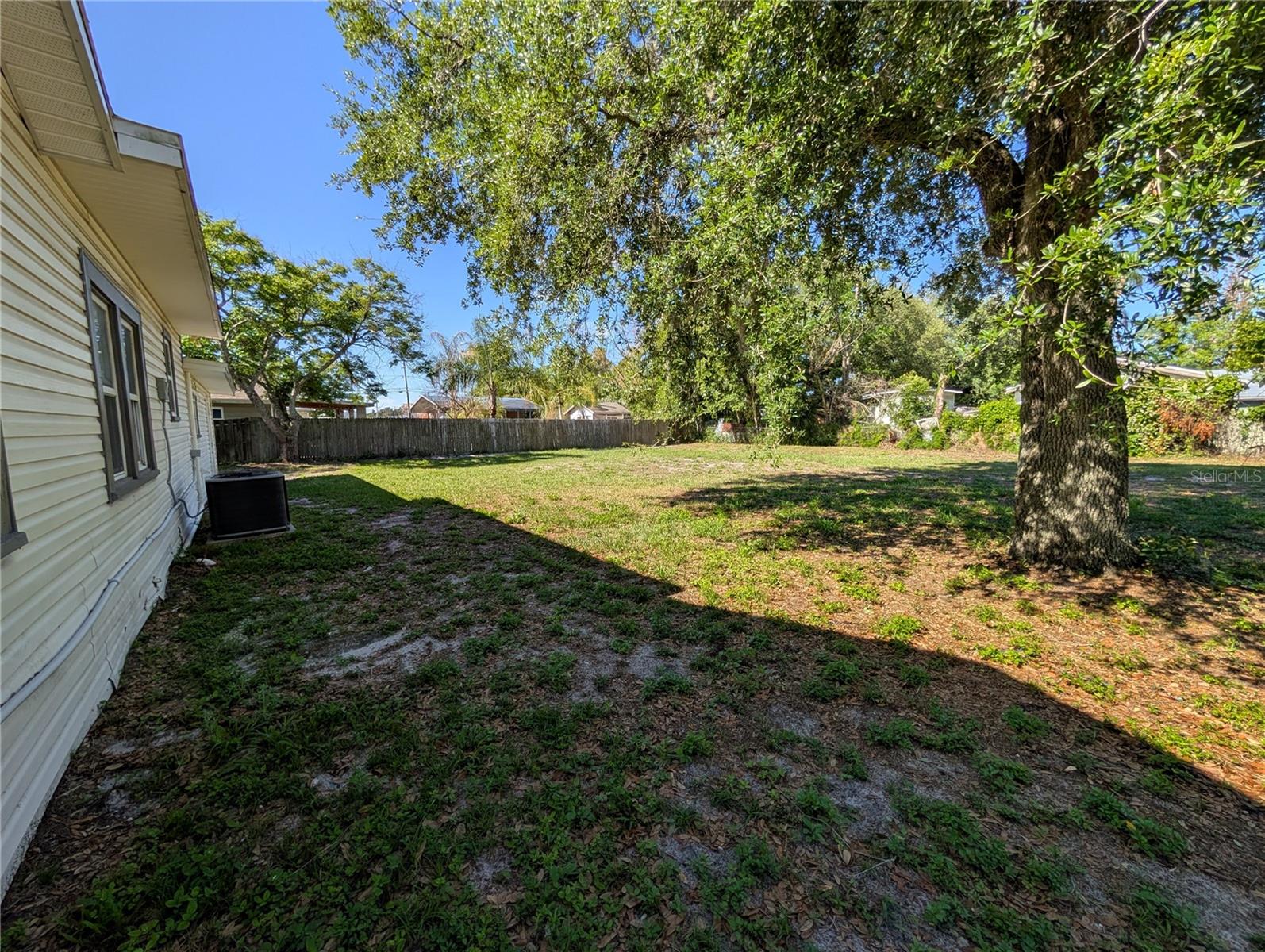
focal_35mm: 12
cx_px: 632
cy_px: 476
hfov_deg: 110.5
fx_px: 439
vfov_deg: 94.6
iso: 52
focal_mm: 2.02
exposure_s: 1/1721
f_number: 1.7
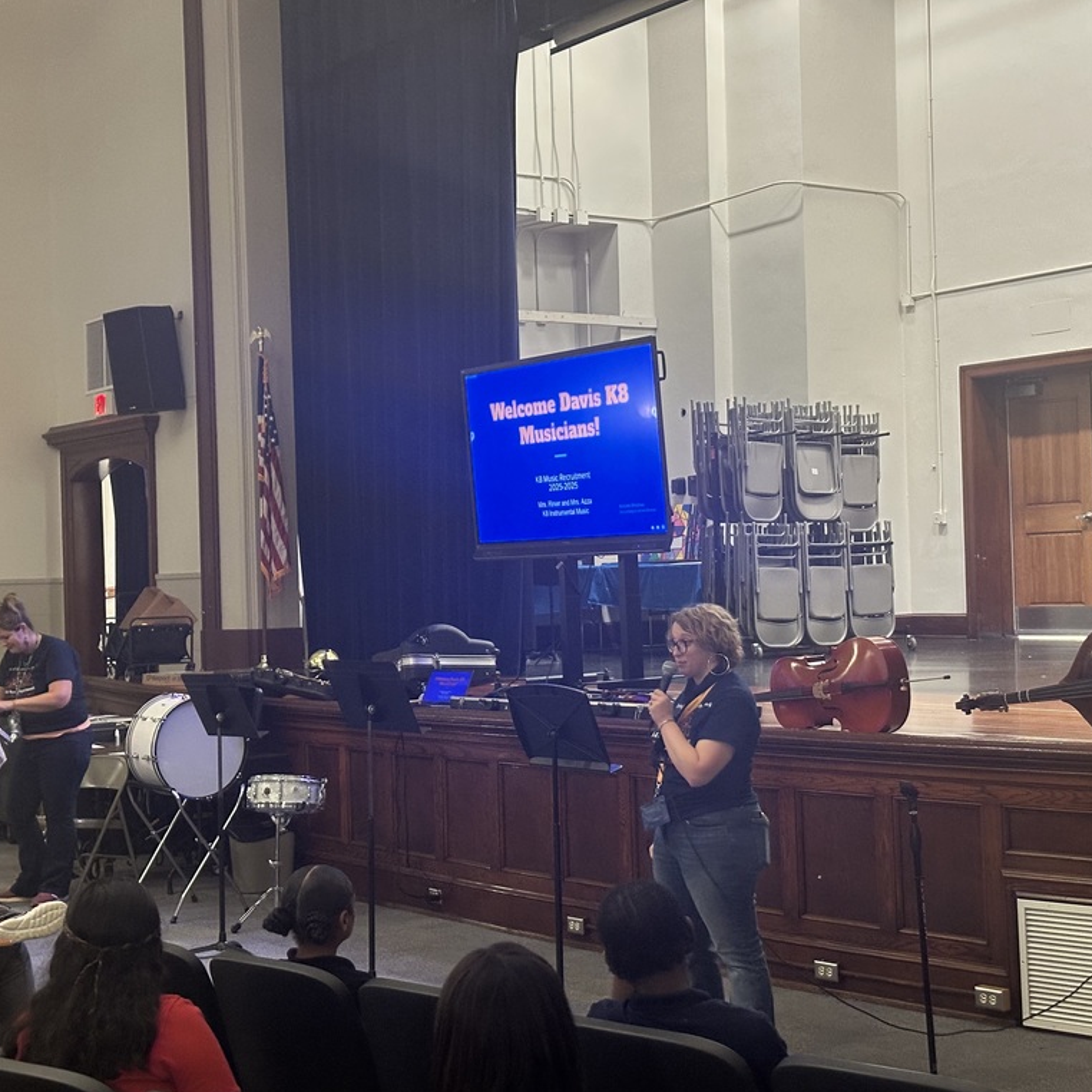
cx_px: 527
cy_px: 549
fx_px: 2034
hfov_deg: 30.0
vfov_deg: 30.0
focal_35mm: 57
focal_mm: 6.86
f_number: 1.78
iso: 500
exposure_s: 1/30
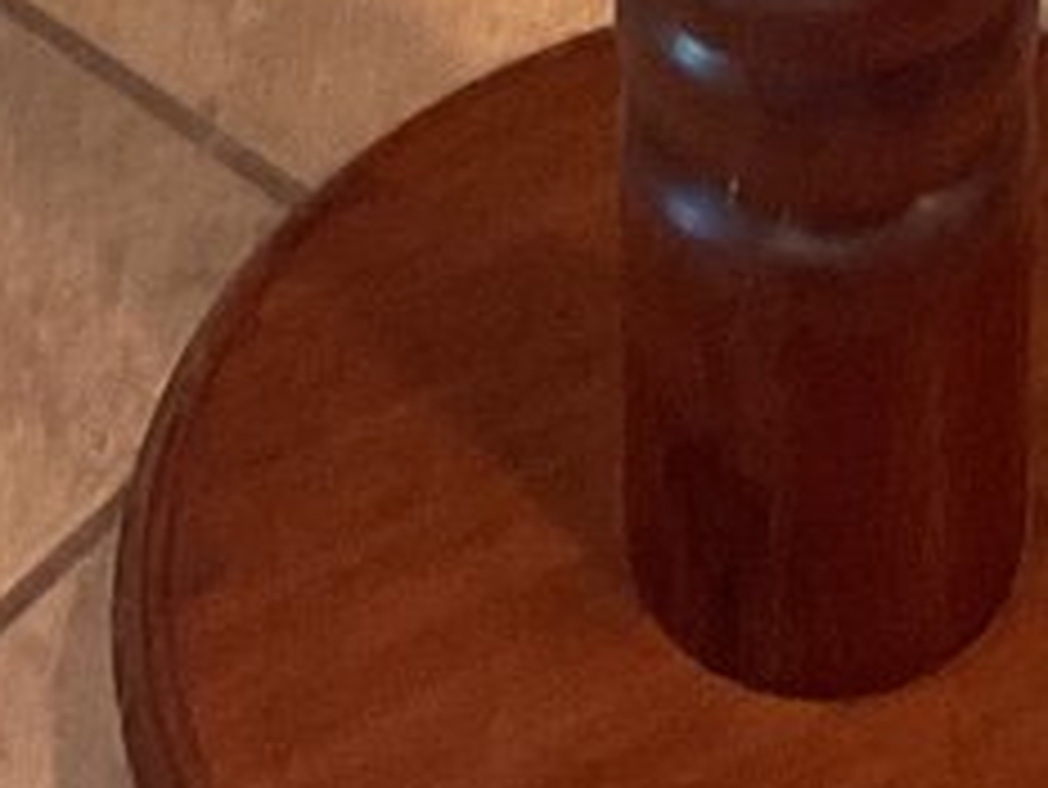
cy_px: -1168
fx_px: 5695
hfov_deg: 10.5
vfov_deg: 7.4
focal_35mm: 188
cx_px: 929
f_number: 1.8
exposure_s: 1/60
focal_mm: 3
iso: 250
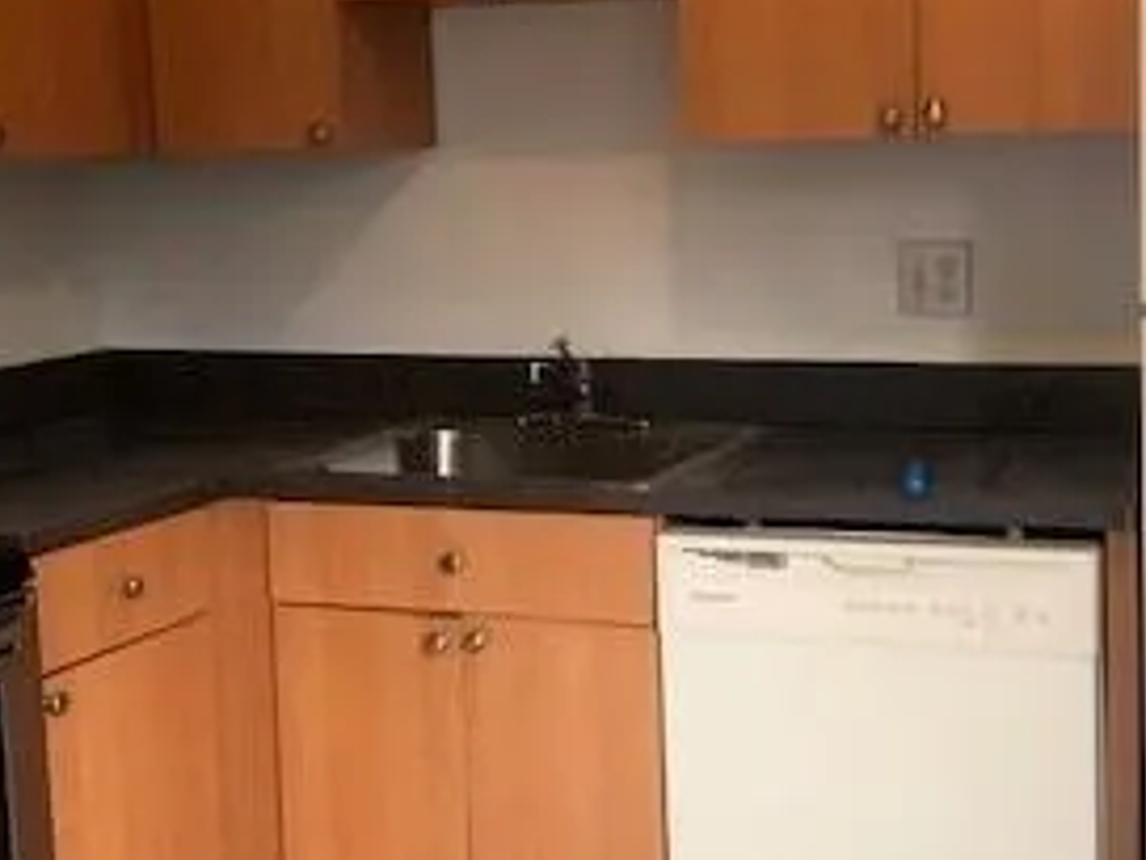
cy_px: 447
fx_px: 2185
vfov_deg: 22.3
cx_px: 683
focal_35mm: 66
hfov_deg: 29.3
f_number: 1.8
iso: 40
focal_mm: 3.99
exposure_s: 1/30
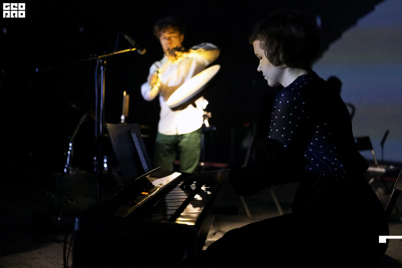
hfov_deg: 37.5
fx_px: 592
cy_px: 134
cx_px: 201
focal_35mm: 53
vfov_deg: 25.5
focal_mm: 35
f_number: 2
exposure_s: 1/60
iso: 6400
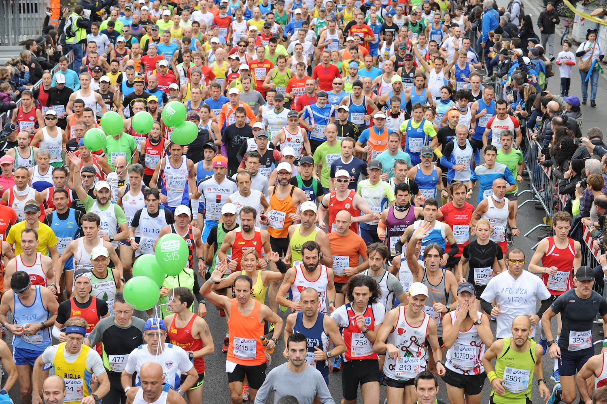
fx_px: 1601
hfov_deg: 21.5
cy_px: 202
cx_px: 304
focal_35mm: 95
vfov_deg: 14.4
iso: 1600
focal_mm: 95
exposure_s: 1/400
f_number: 7.1
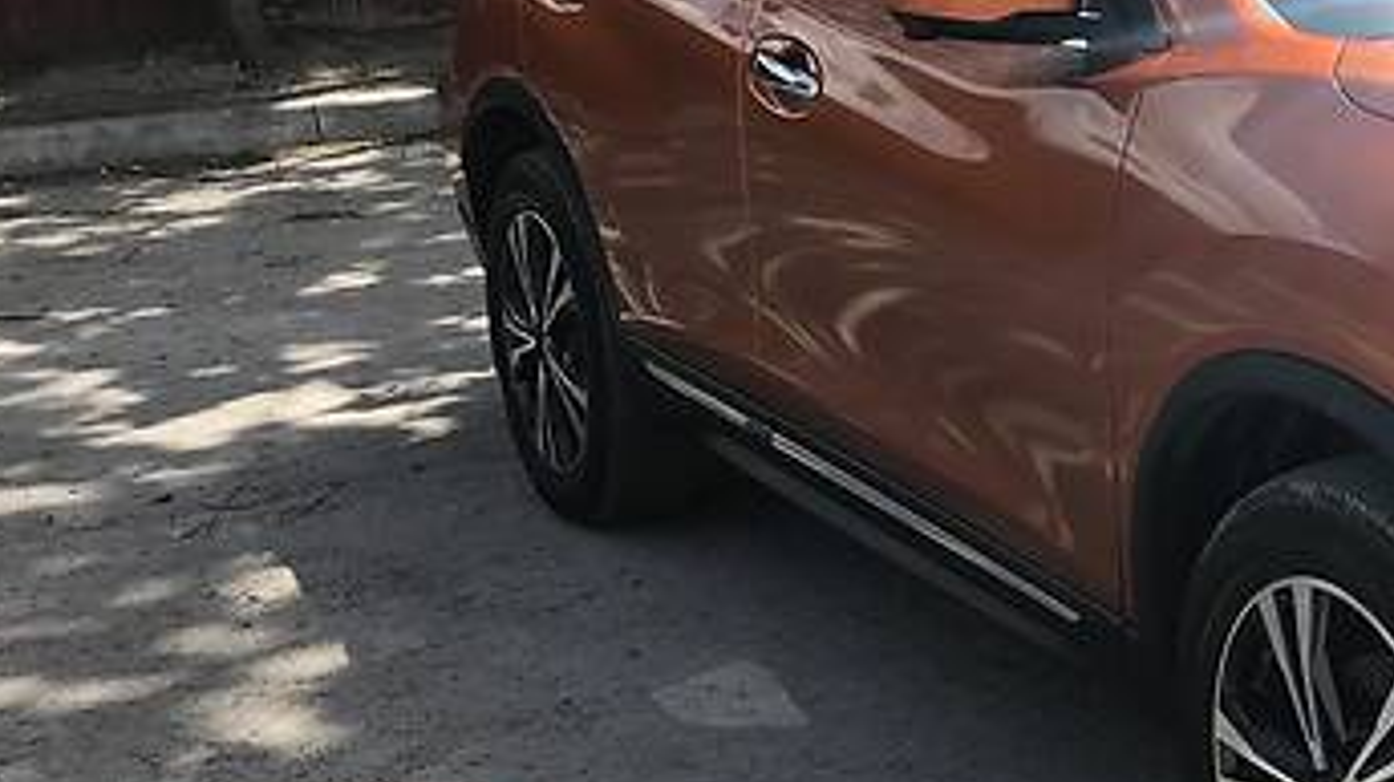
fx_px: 2623
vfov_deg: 17.0
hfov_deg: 27.6
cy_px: 369
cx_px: 1463
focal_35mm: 71
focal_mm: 4
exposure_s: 1/1520
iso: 20
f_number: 1.8
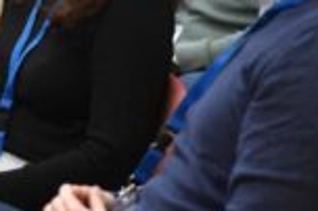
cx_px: -4
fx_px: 1950
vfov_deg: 6.2
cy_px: 17
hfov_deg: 9.3
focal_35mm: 221
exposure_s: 1/125
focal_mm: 70
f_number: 2.8
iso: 4500
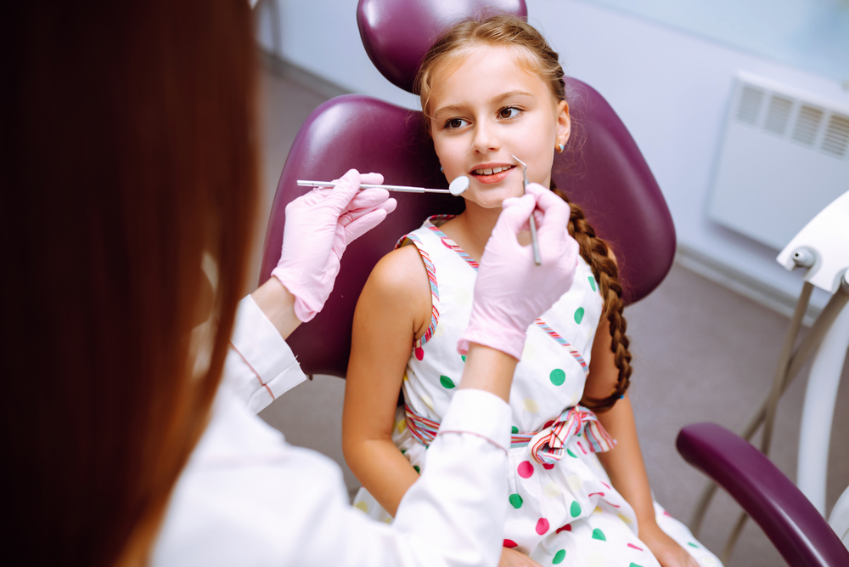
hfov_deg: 54.4
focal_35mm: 35
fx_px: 825
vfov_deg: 37.9
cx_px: 424
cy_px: 284
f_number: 2.2
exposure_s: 1/200
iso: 100
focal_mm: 35
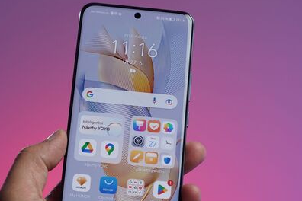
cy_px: 128
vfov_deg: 15.2
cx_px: 143
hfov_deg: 22.6
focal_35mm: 90
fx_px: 755
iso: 800
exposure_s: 1/160
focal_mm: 58
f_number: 5
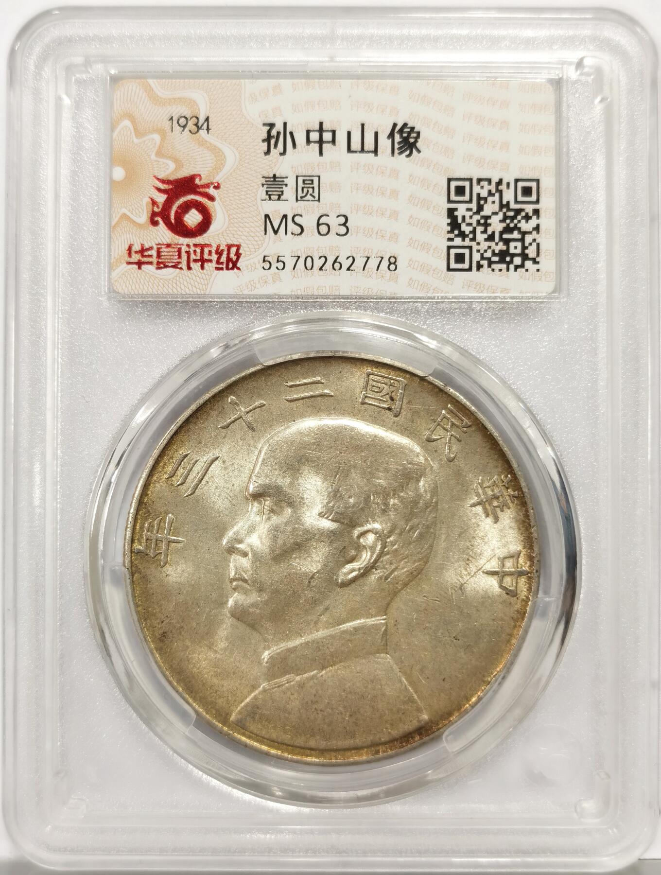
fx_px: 1368
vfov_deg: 35.5
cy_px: 438
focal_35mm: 54
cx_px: 330
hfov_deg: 27.2
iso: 125
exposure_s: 1/100
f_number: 16
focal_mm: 5.56
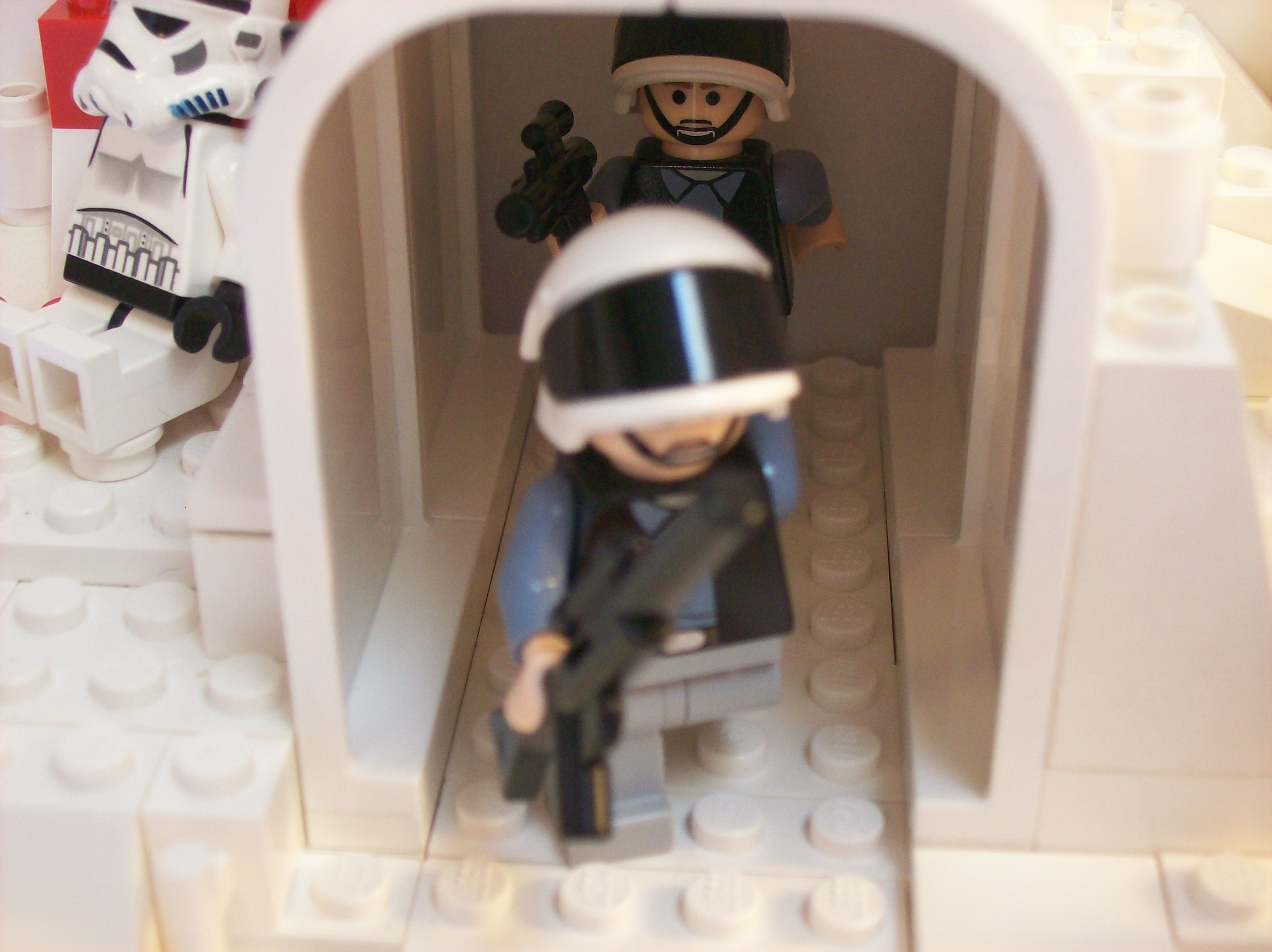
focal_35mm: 56
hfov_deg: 34.4
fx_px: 2056
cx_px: 636
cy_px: 476
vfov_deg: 26.1
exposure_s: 1/55.2
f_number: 3.4
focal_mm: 9.4
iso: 110
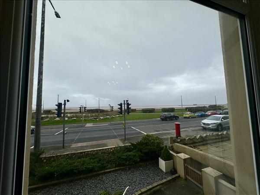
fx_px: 105
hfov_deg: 102.1
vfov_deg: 85.7
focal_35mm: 14
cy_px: 98
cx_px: 130
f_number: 2.2
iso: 50
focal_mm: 2.22
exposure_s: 1/2564
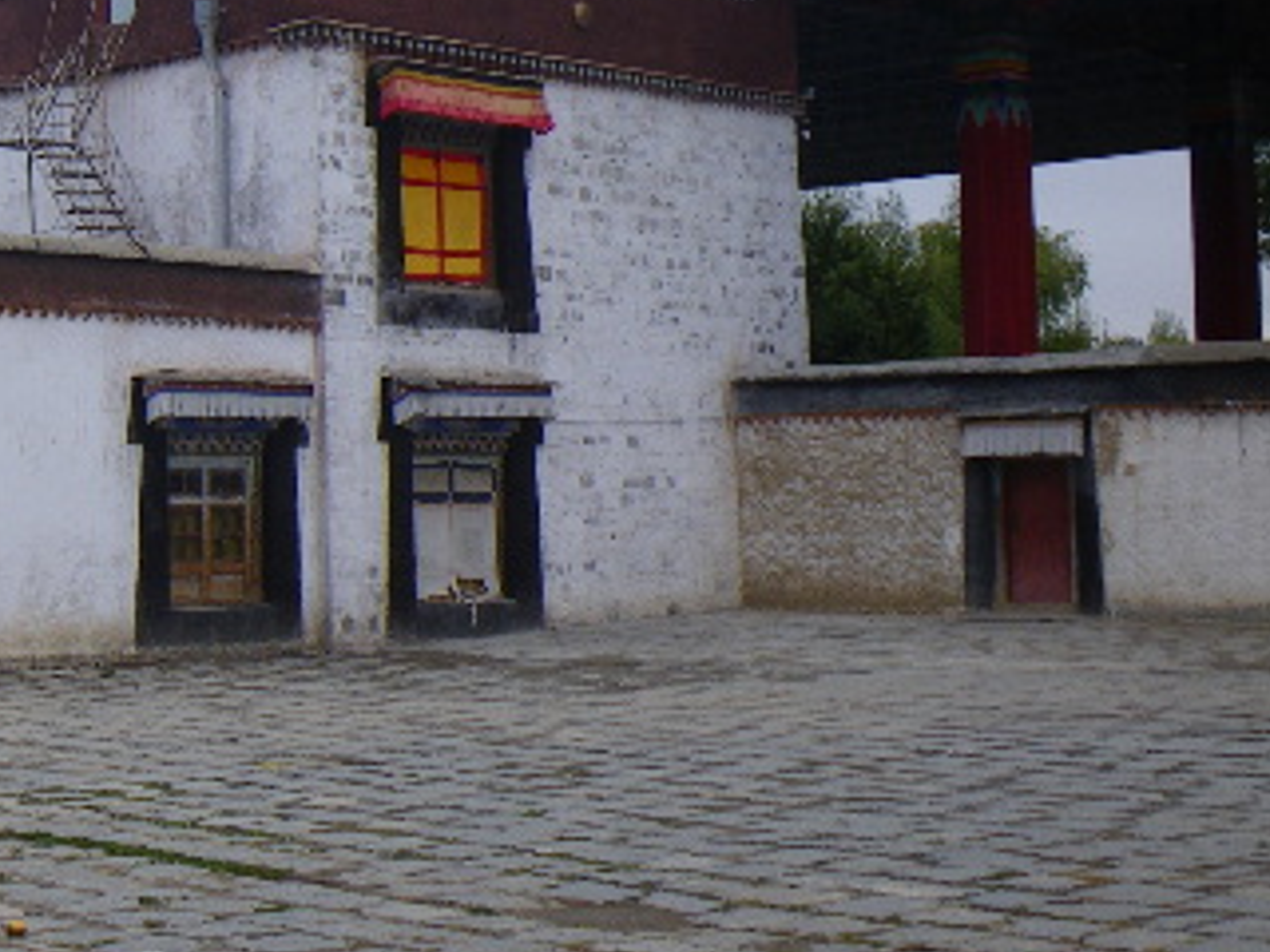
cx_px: -302
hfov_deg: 24.8
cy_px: 397
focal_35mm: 70
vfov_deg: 21.0
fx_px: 2568
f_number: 4.2
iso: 50
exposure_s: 1/100
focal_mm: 5
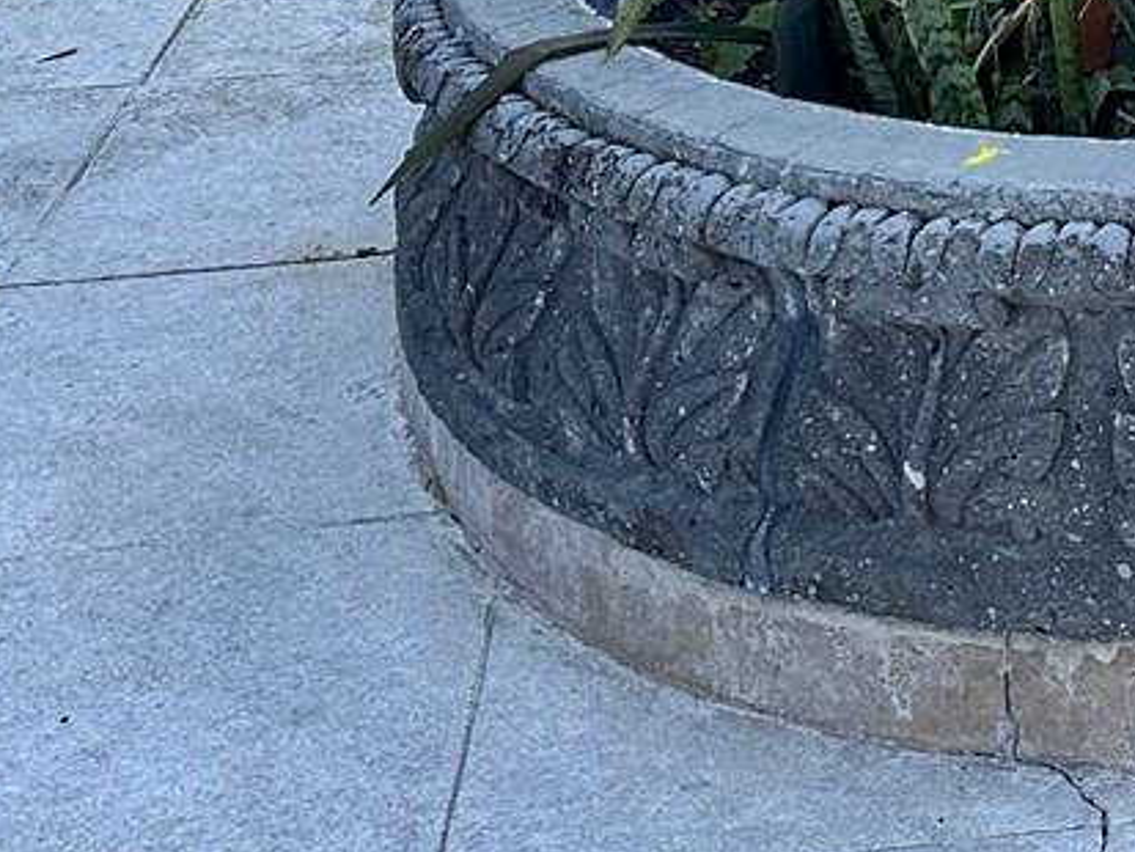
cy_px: -767
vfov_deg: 13.8
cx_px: 1682
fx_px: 3050
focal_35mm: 93
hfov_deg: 18.7
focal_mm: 6.86
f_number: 1.78
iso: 80
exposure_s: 1/903
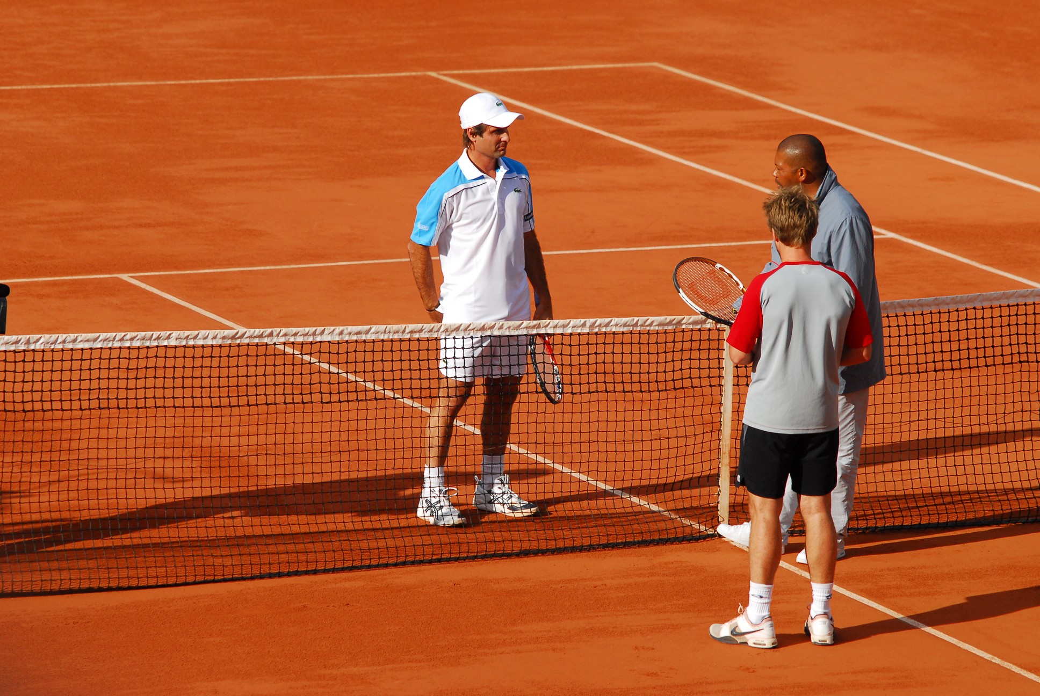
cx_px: 520
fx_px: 8026
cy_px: 348
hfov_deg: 7.4
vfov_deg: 5.0
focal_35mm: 278
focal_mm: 185
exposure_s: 1/1600
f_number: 5.6
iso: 320
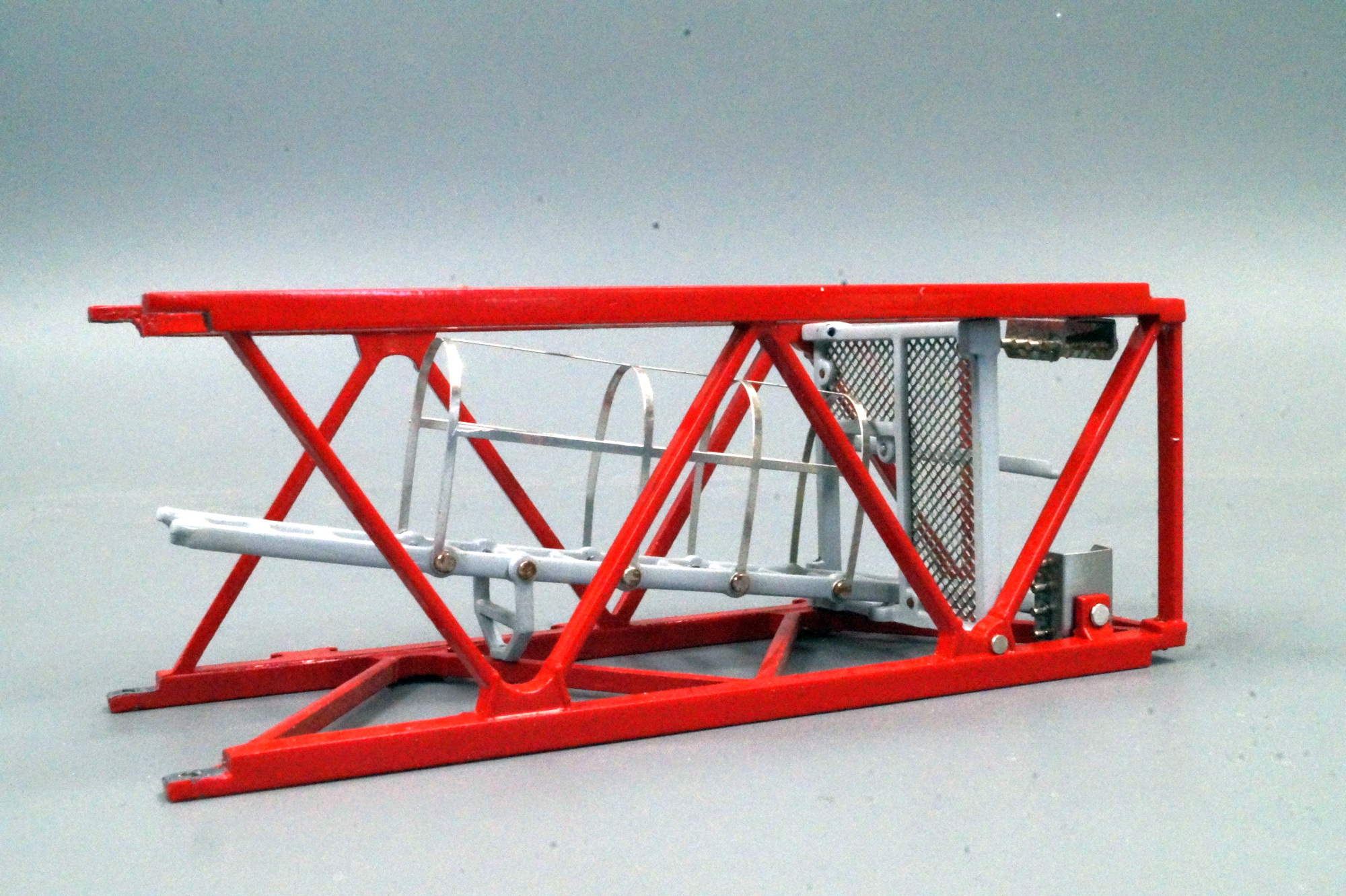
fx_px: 1681
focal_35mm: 45
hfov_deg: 43.6
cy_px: 448
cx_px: 673
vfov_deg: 29.8
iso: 3200
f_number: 29
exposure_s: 1/13
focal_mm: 30
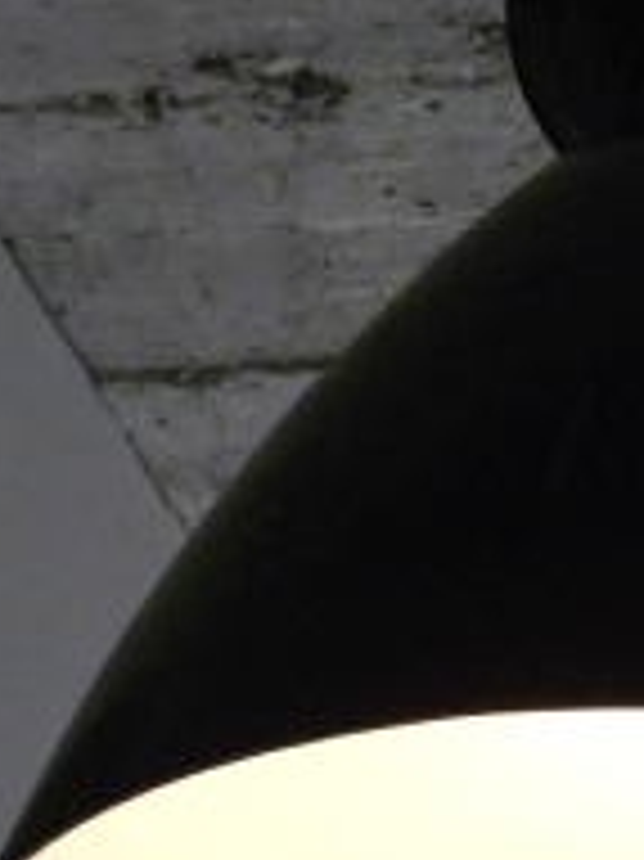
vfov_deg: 6.2
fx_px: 7922
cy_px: 347
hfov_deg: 4.6
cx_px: 865
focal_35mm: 319
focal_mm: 16.9
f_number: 4
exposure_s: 1/62.5
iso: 800
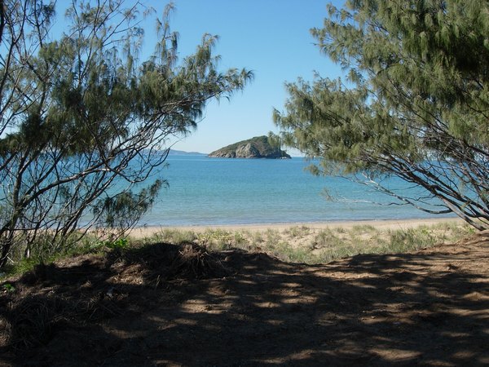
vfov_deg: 37.7
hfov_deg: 49.0
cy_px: 184
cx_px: 244
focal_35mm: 38
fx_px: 537
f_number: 4.8
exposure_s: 1/609
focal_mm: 7.8
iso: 79
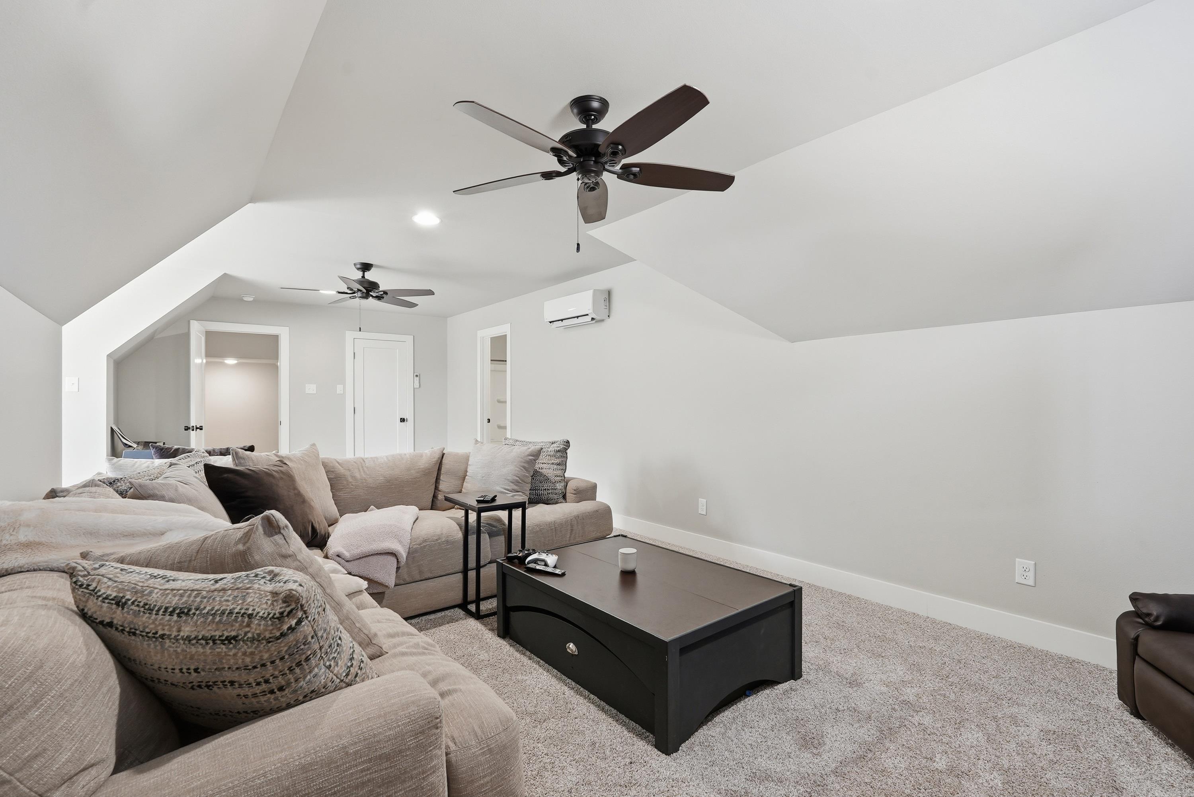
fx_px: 531
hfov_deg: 96.7
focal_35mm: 16
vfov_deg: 73.8
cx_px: 597
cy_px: 398
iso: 250
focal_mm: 16
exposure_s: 1/10
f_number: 9
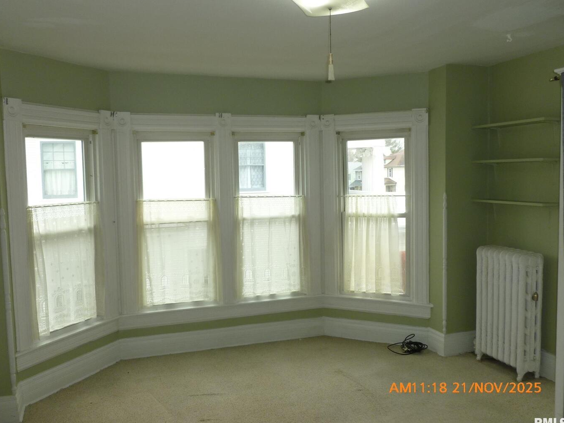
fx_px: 489
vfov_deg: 46.8
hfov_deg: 60.0
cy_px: 206
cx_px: 277
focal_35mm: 30
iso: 100
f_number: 3.3
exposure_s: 1/80
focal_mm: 5
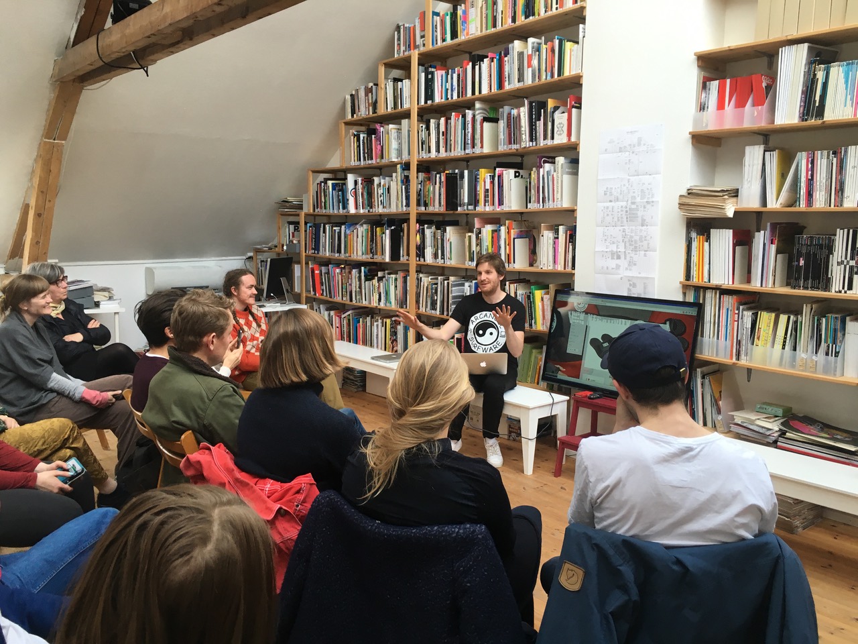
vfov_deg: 48.2
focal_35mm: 29
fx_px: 719
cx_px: 429
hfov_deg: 61.7
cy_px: 322
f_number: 2.2
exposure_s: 1/33
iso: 32
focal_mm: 4.15
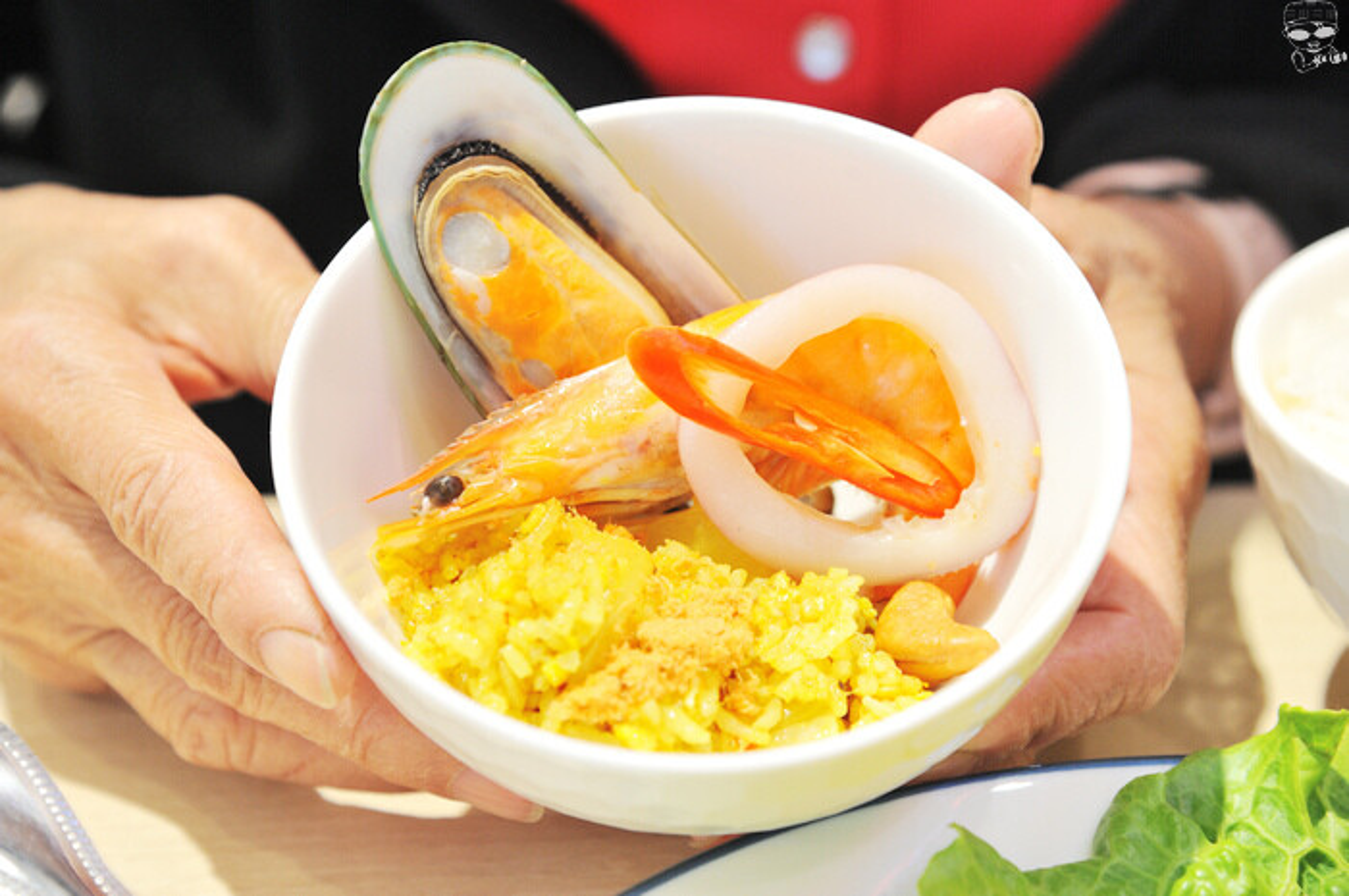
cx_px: 674
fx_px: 3930
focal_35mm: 105
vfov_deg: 13.0
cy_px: 448
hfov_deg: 19.5
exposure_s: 1/60
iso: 1600
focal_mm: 105
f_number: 5.6
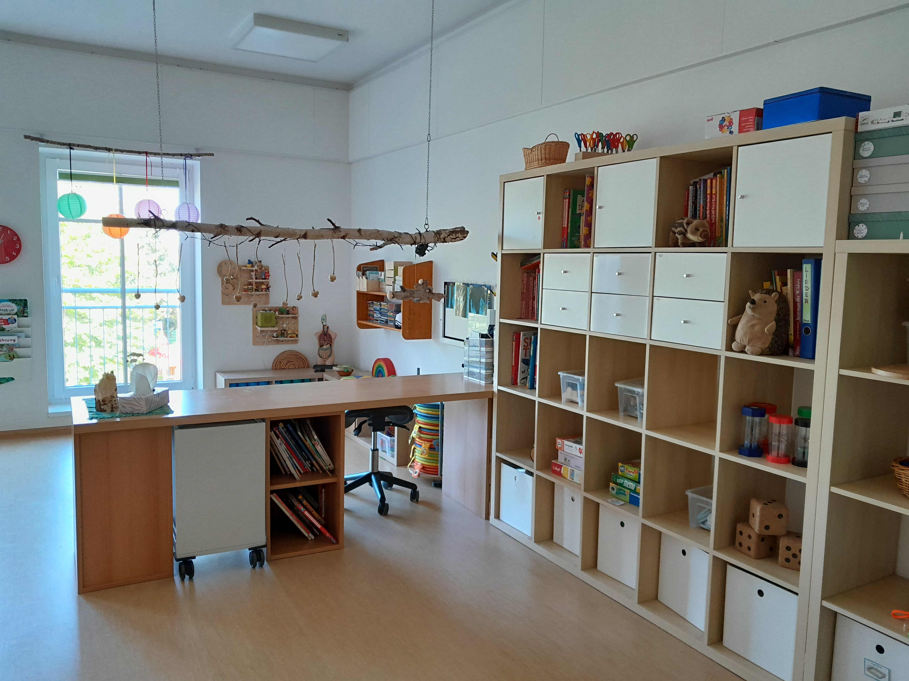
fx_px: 683
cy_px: 340
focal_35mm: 26
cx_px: 454
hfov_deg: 67.3
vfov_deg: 53.1
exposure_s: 1/50
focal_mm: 4
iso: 160
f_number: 1.8
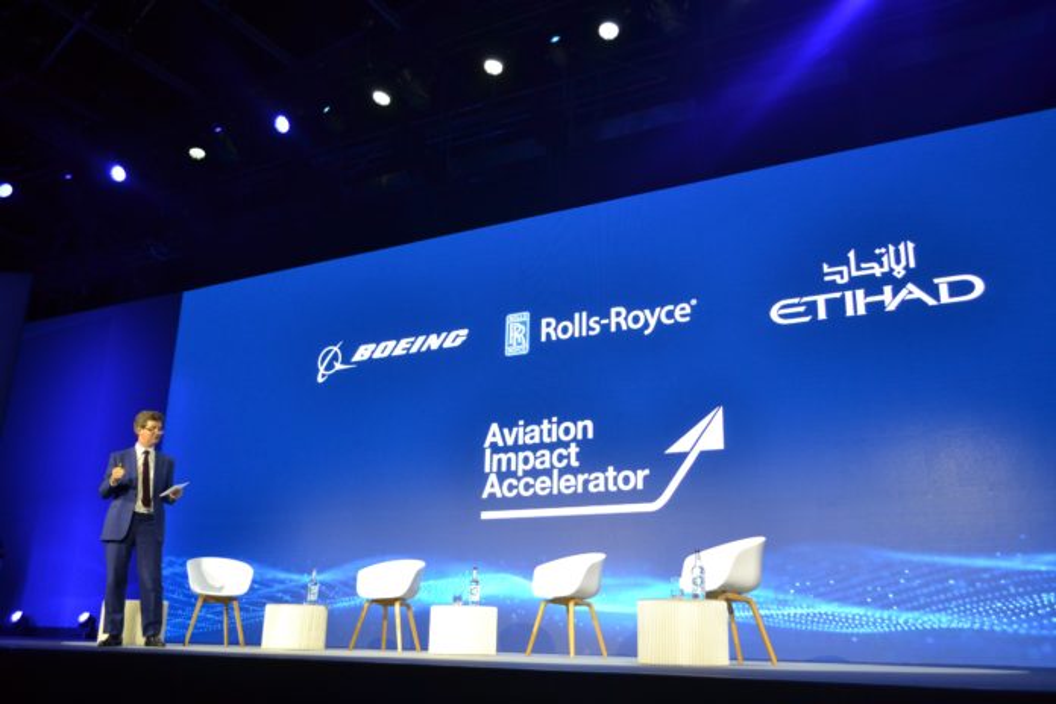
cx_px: 528
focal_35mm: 30
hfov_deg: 61.9
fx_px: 880
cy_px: 352
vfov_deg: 43.6
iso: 1000
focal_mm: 20
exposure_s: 1/60
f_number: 3.8
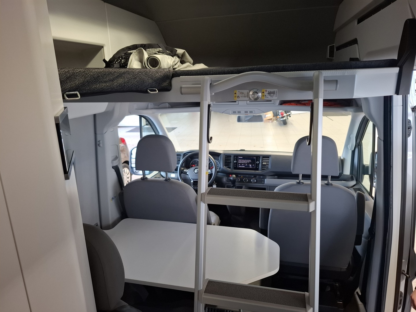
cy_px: 156
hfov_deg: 73.9
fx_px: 276
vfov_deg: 58.9
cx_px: 208
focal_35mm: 23
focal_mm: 5.54
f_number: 1.8
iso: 250
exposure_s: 1/50
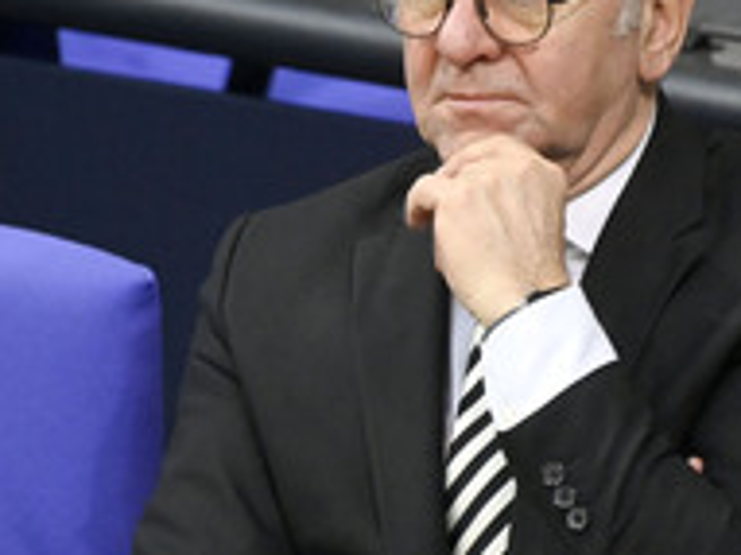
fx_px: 24281
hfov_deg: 1.7
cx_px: 491
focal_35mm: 1135
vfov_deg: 1.3
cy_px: 264
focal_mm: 500
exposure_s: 1/320
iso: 10000
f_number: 5.6
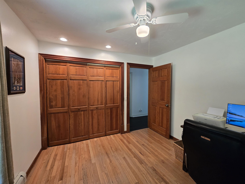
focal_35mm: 13
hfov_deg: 106.2
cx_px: 122
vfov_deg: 89.9
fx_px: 92
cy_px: 92
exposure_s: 1/60
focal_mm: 2.2
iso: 160
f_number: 2.2
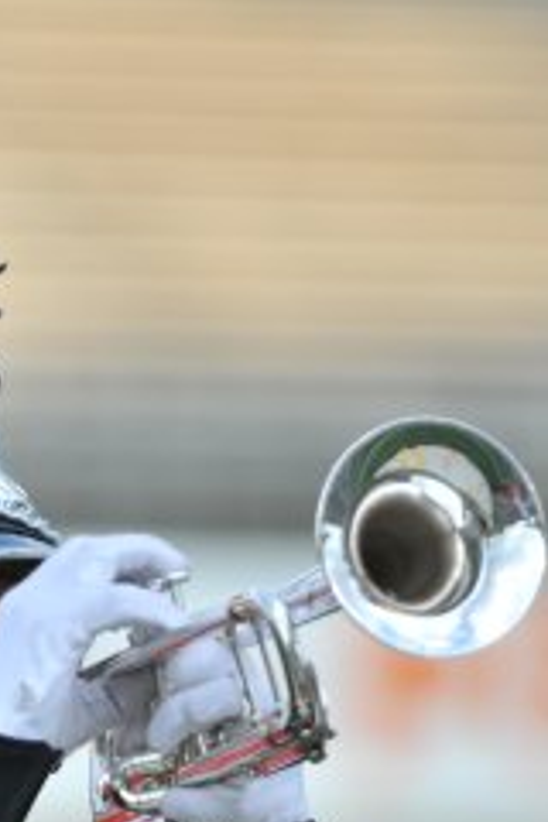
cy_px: 962
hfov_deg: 1.8
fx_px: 17124
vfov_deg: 2.7
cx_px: -43
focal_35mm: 750
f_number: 2.8
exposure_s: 1/1000
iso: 200
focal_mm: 200
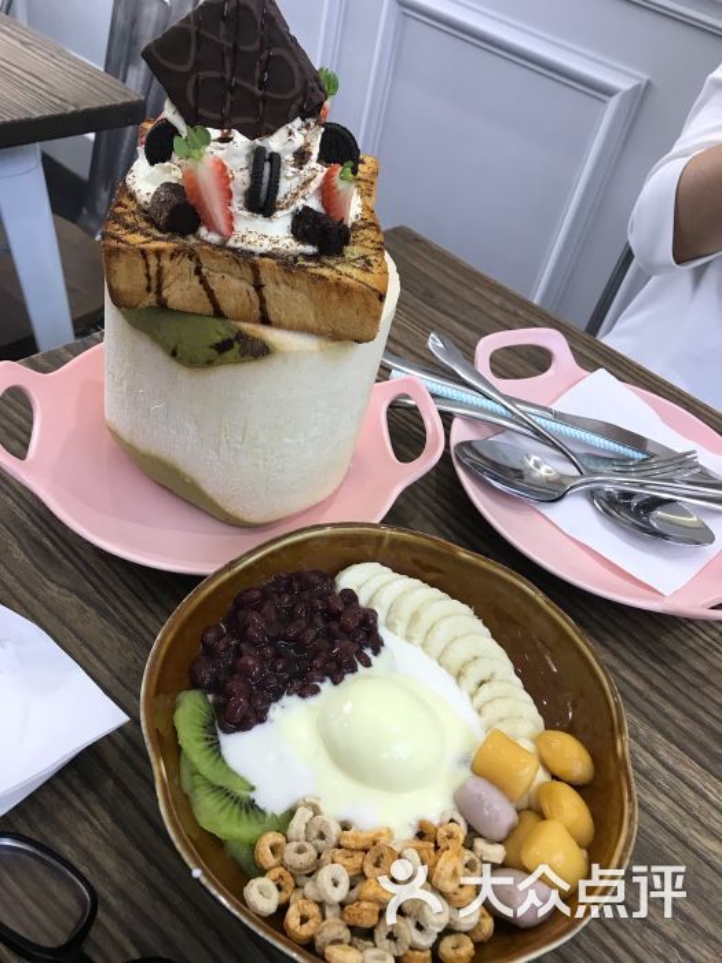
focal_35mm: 28
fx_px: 779
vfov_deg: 63.4
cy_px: 482
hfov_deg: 49.7
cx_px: 361
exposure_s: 1/33
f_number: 1.8
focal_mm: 3.99
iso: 32
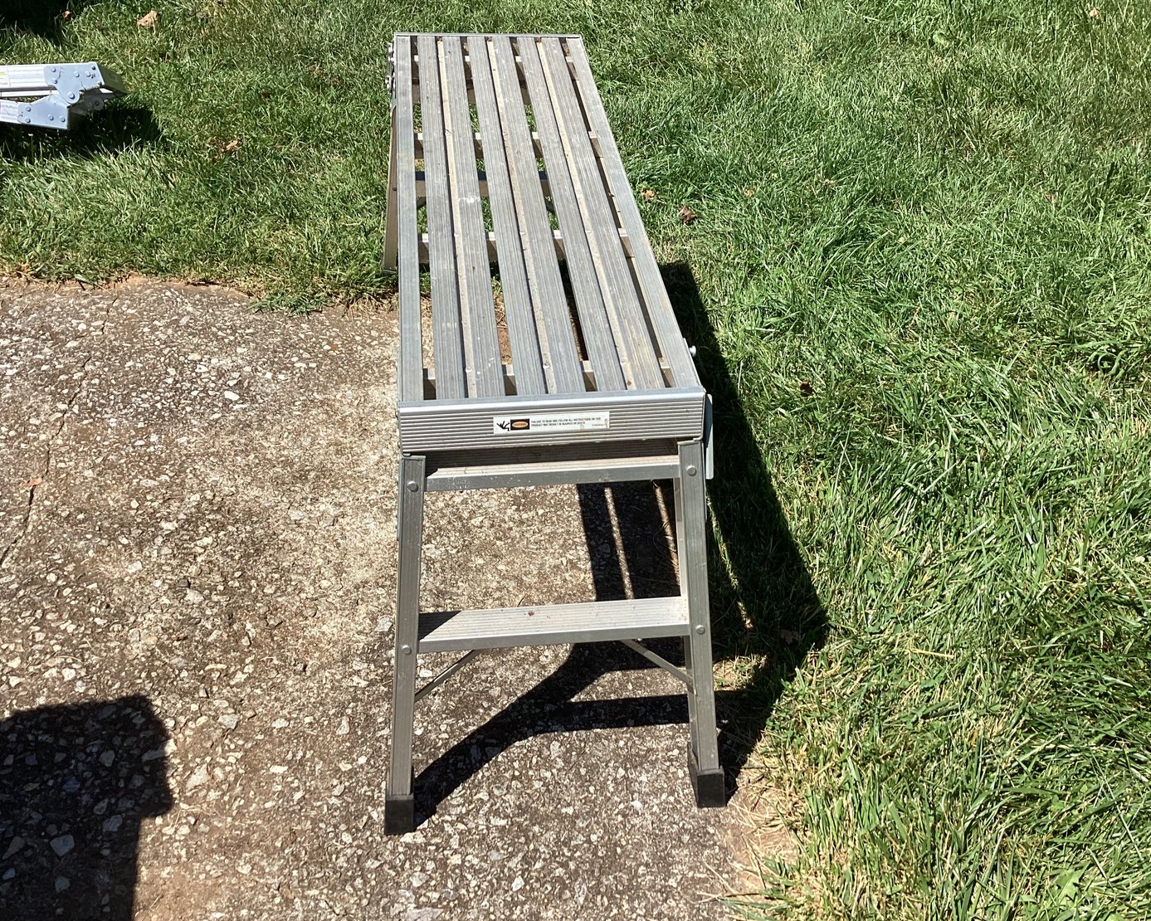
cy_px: 452
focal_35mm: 33
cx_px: 541
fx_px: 1124
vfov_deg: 44.6
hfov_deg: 54.2
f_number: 2.4
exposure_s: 1/1235
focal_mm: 3.3
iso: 25
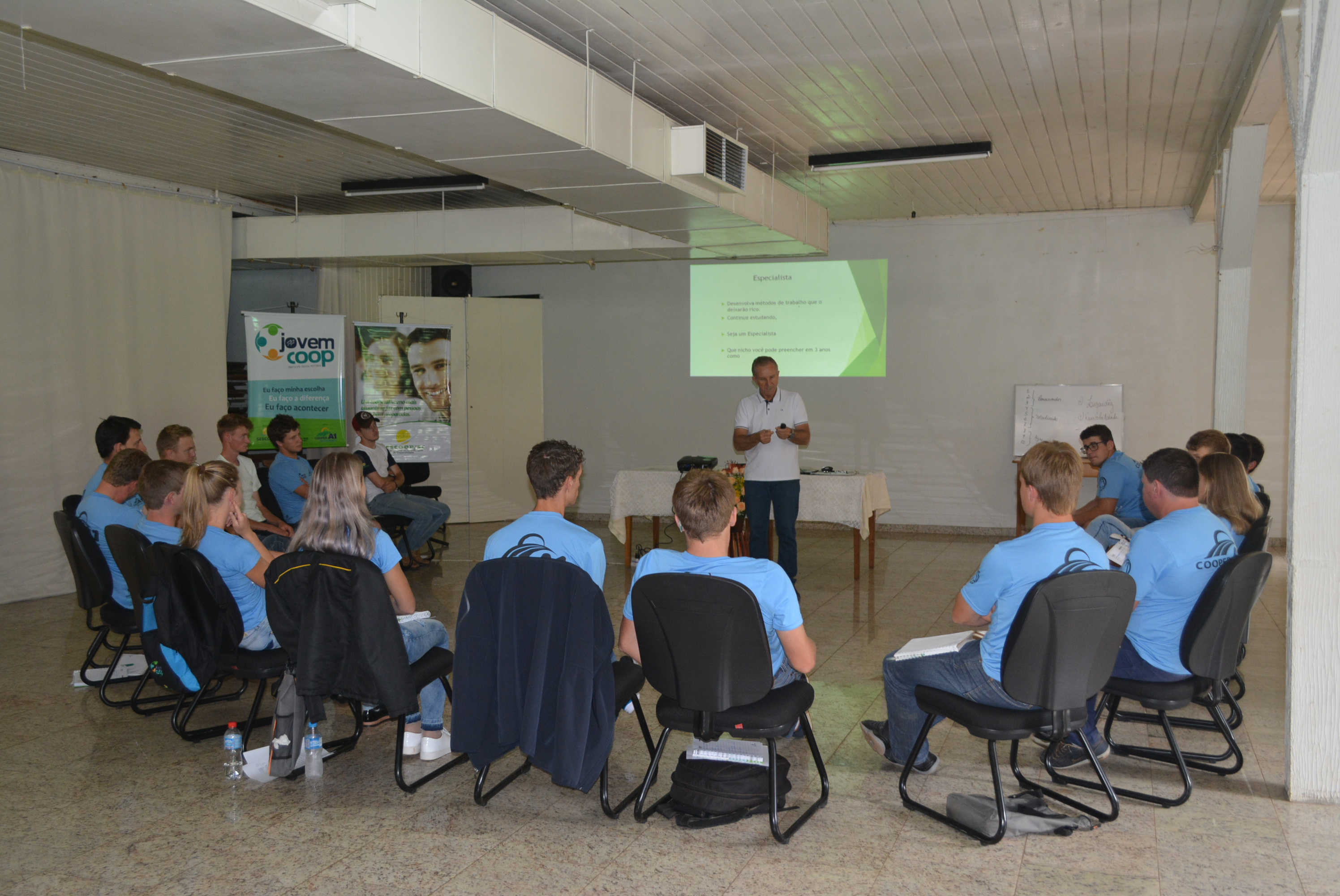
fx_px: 1229
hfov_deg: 57.2
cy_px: 448
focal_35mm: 33
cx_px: 670
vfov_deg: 40.0
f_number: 4
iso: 800
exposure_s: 1/60
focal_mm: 22
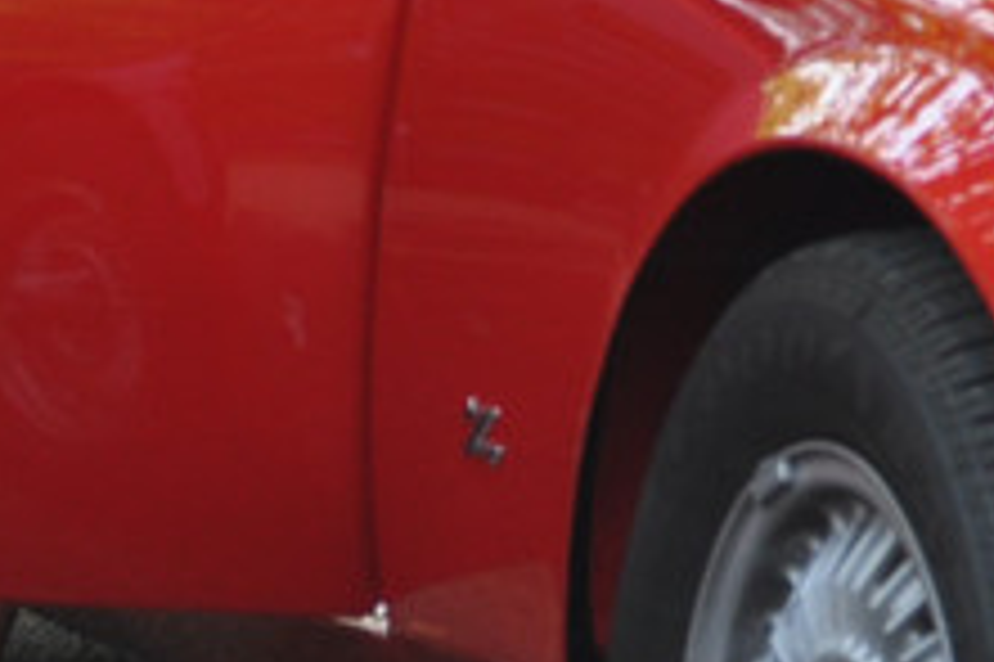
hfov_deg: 3.0
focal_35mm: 694
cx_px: 1363
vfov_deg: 2.0
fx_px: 19140
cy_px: 320
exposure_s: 1/160
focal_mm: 85
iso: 200
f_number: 6.3
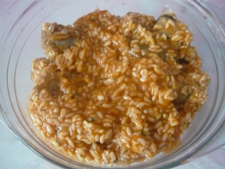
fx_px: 214
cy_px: 84
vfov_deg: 42.9
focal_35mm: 33
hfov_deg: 55.4
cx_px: 112
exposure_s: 1/30
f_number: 2.8
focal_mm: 5.5
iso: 800
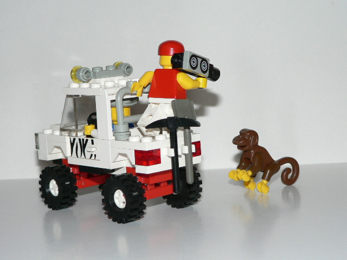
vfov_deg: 18.0
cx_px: 174
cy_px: 130
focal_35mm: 82
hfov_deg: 23.8
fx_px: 822
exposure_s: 1/60
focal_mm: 13.7
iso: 80
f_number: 3.2
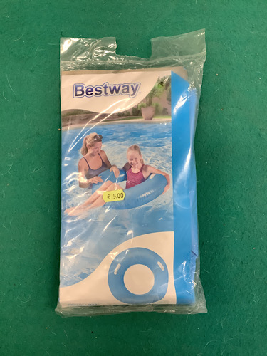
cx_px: 134
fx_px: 319
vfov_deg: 58.4
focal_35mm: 31
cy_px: 178
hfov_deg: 45.4
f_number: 2.4
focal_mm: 3.3
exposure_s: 1/50
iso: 125
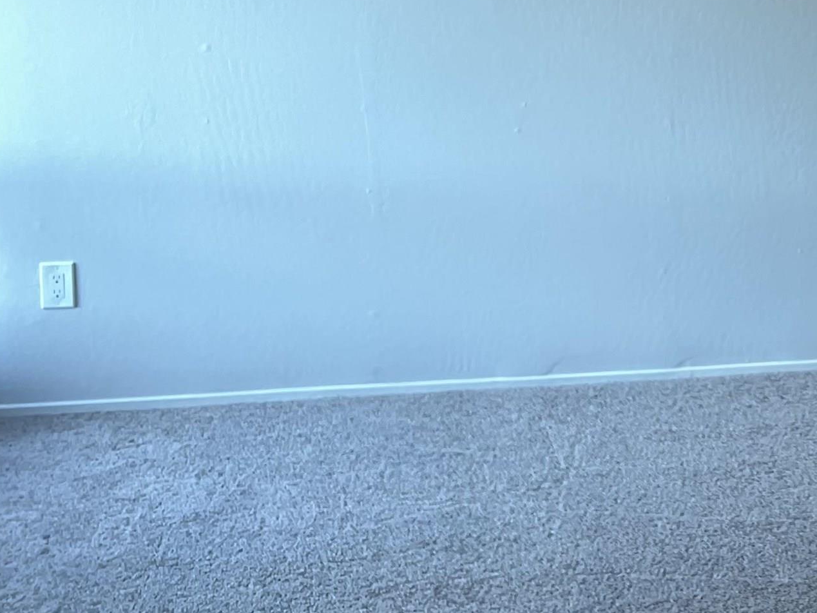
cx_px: 962
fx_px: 1487
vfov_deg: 22.5
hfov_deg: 27.3
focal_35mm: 63
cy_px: 21
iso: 250
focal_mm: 5.7
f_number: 1.5
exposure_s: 1/60
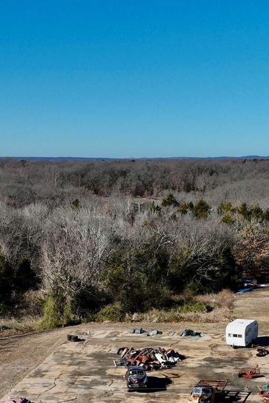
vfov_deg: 27.6
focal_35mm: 69
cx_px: 137
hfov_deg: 19.7
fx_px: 773
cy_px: 401
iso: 130
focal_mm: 12.29
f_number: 2.8
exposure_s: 1/1600
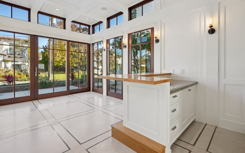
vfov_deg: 67.9
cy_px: 71
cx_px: 119
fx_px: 114
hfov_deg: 94.3
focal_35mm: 17
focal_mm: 16
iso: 400
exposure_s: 1/80
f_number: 8
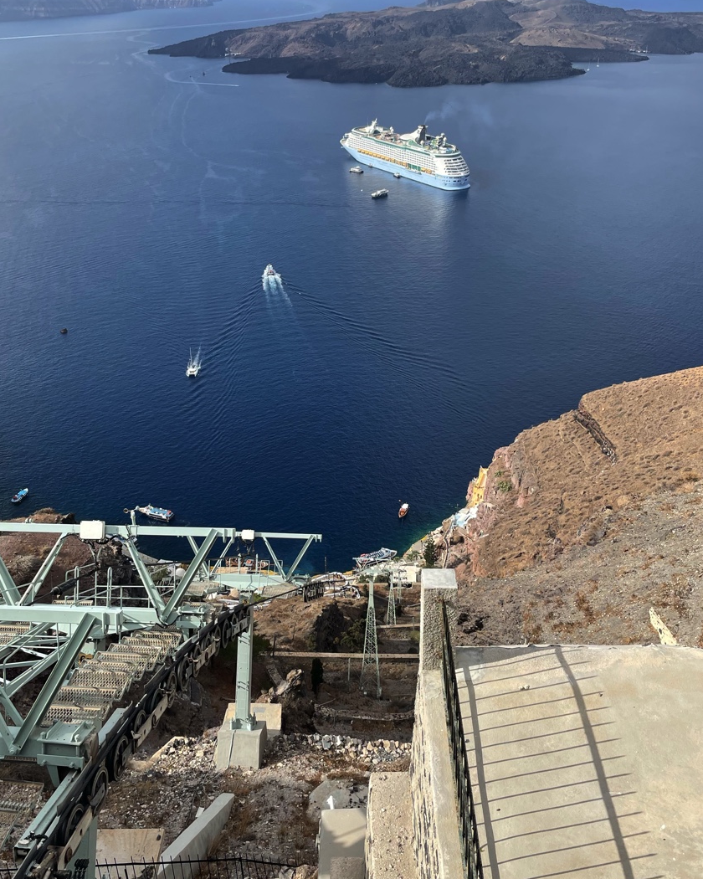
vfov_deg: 54.2
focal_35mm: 33
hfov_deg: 44.4
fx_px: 858
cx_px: 305
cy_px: 442
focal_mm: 4.2
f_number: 1.6
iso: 32
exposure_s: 1/2681
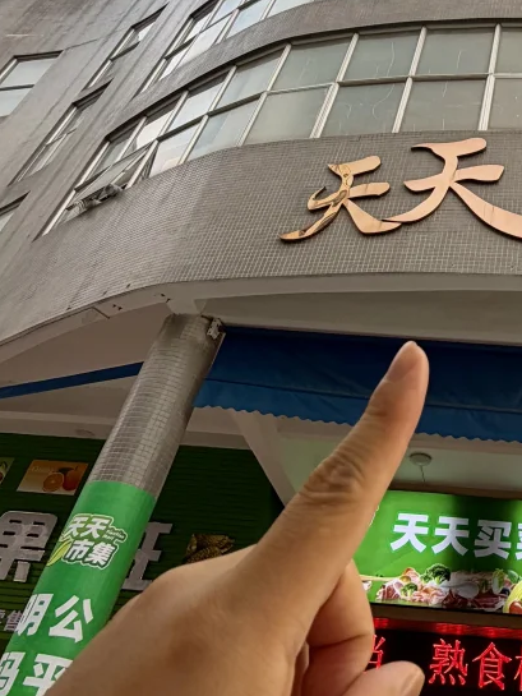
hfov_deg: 35.2
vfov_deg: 49.1
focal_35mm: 37
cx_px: 518
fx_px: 744
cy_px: 221
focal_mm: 2.22
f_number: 2.2
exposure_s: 1/155
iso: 40
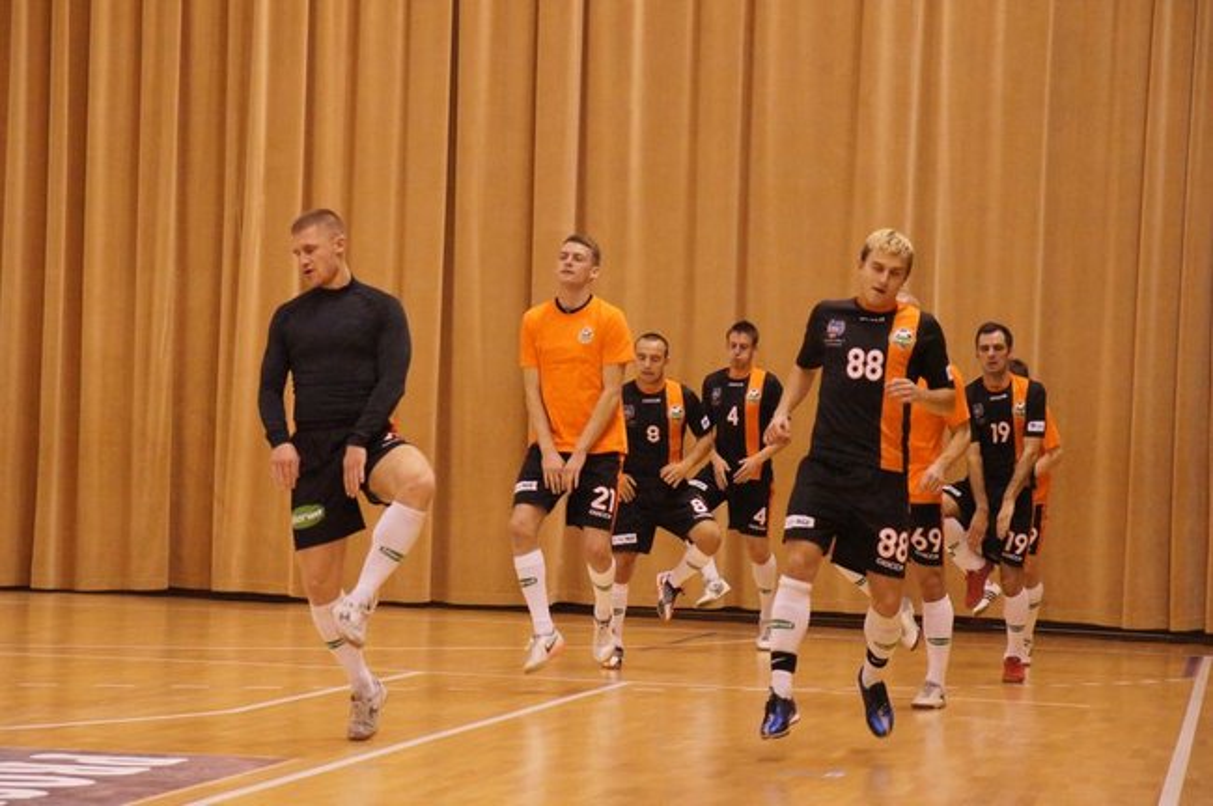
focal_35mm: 105
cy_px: 403
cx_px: 606
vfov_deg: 13.0
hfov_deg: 19.5
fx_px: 3534
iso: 6400
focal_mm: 70
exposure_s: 1/400
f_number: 5.6
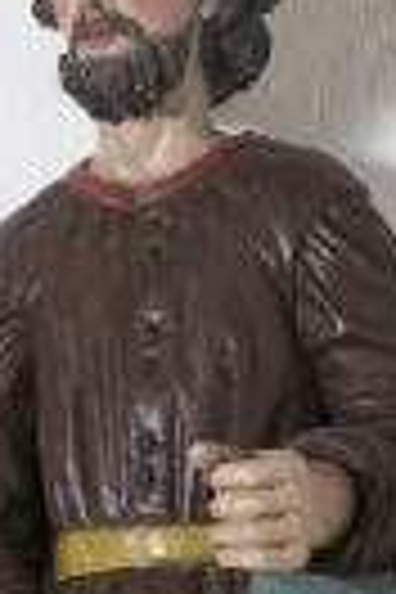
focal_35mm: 292
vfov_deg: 7.0
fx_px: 4818
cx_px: 182
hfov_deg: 4.7
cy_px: 842
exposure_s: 1/8
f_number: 9
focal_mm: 50
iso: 100
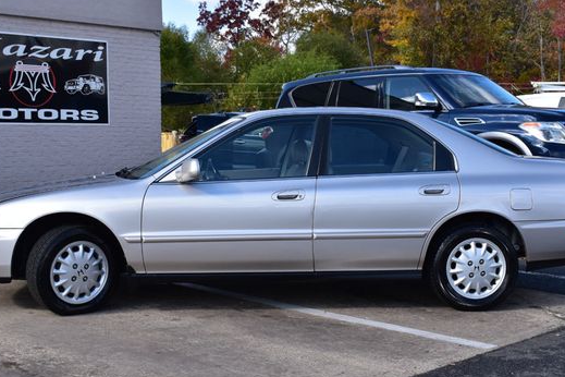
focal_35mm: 54
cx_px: 262
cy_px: 196
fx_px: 841
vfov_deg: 25.2
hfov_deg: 37.1
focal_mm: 29
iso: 400
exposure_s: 1/320
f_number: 10
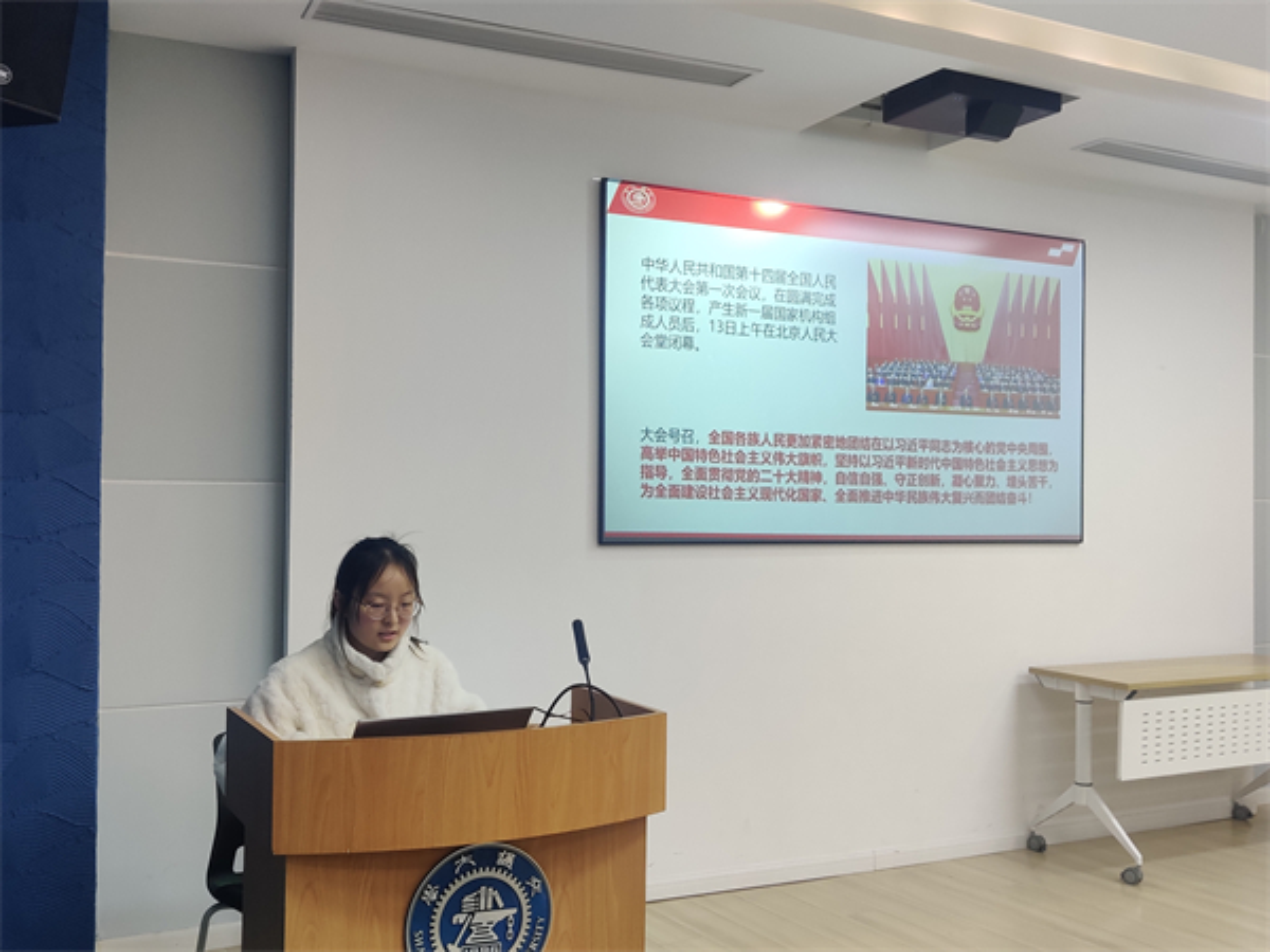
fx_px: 991
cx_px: 635
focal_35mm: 27
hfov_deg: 65.3
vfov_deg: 51.4
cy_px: 476
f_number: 1.75
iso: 400
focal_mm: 4.75
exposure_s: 1/50
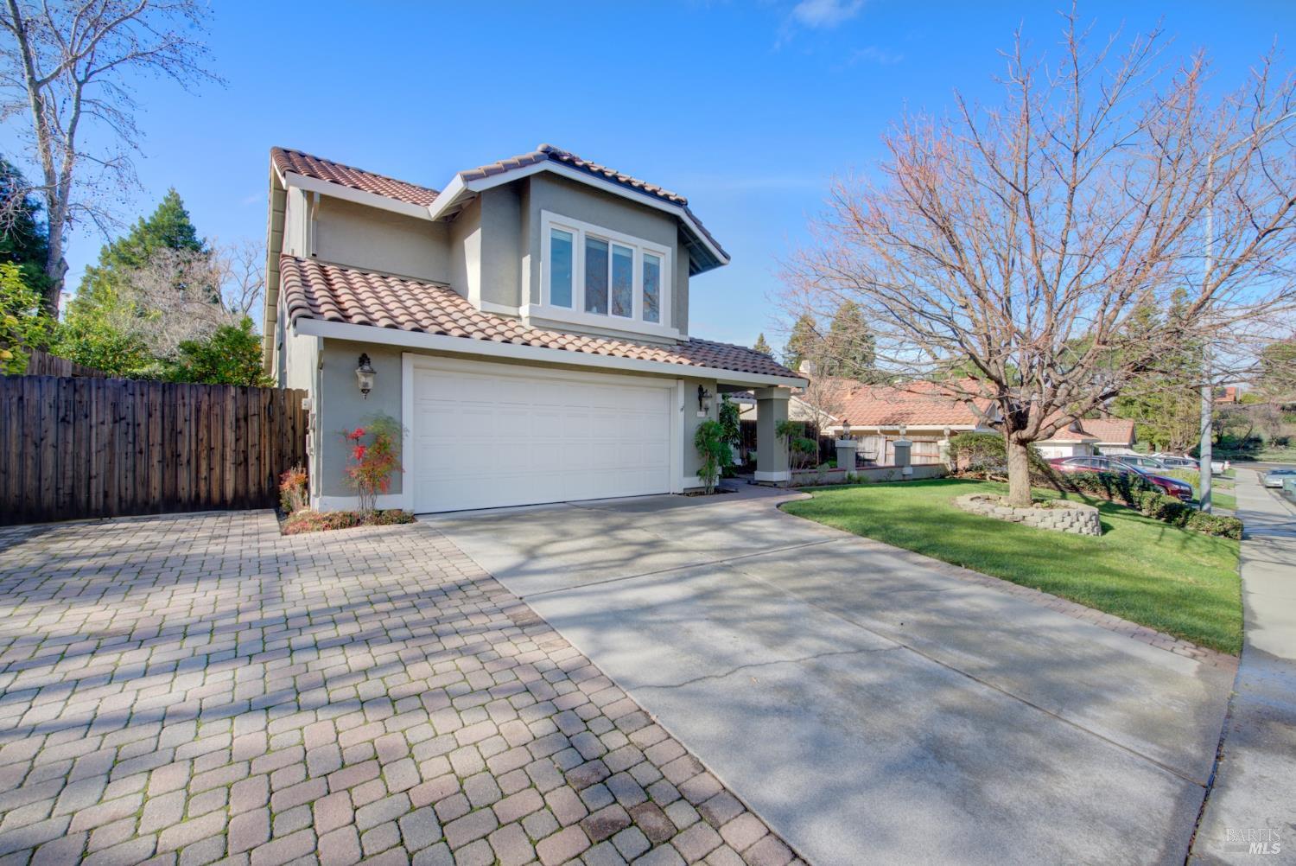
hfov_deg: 104.2
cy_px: 433
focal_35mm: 14
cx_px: 648
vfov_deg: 81.3
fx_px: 504
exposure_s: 1/40
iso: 100
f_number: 14
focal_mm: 14
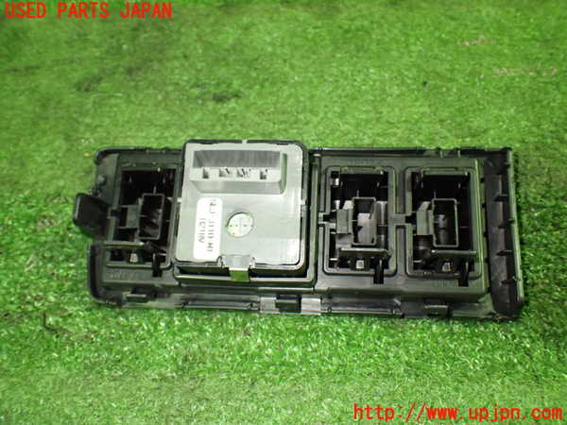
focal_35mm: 30
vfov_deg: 46.8
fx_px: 491
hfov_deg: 60.0
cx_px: 284
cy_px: 212
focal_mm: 5.4
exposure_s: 1/50
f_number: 2.3
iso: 800
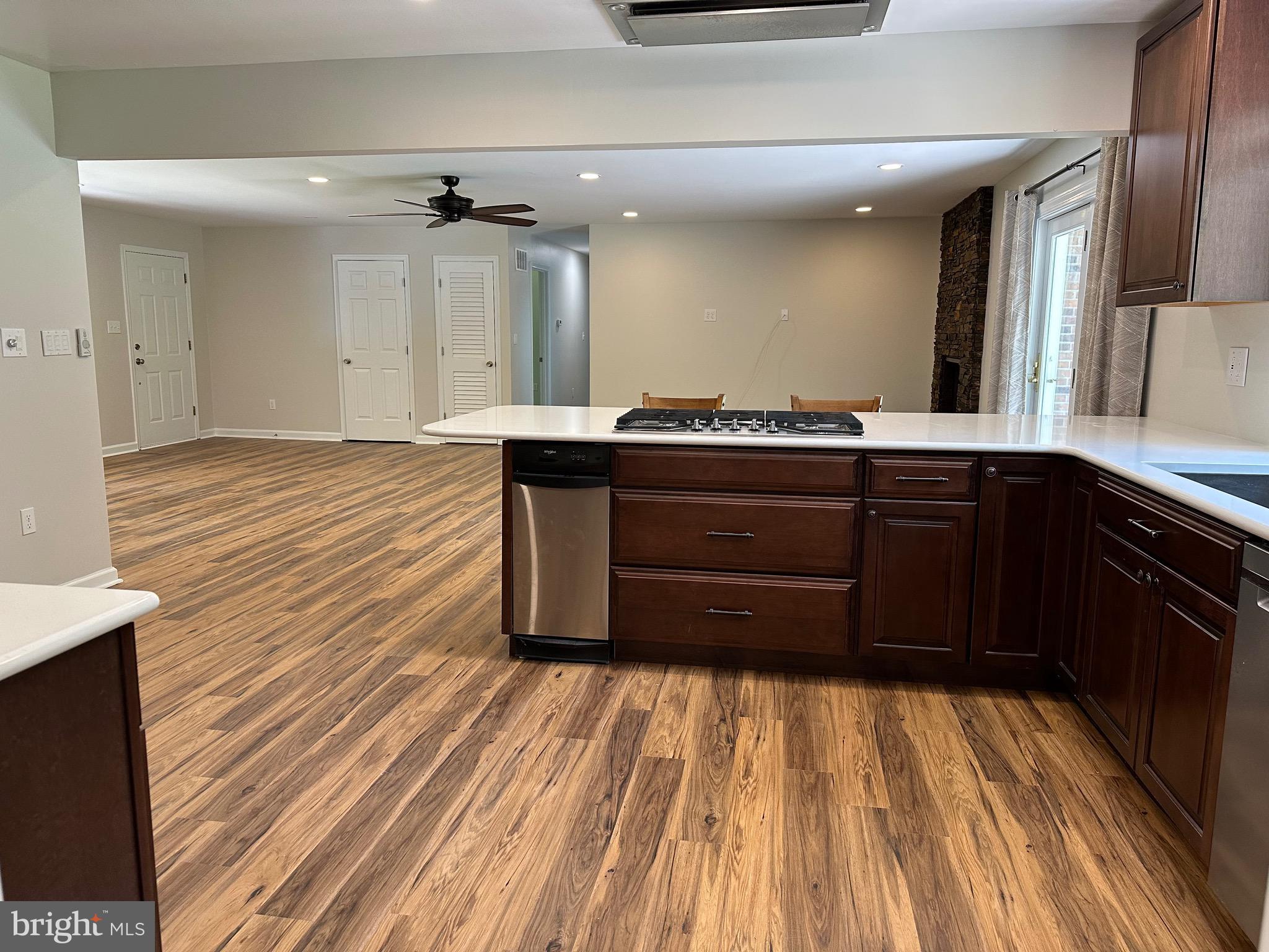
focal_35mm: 24
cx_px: 634
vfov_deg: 56.8
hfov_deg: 71.6
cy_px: 476
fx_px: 880
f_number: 1.78
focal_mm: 6.86
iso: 200
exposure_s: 1/120
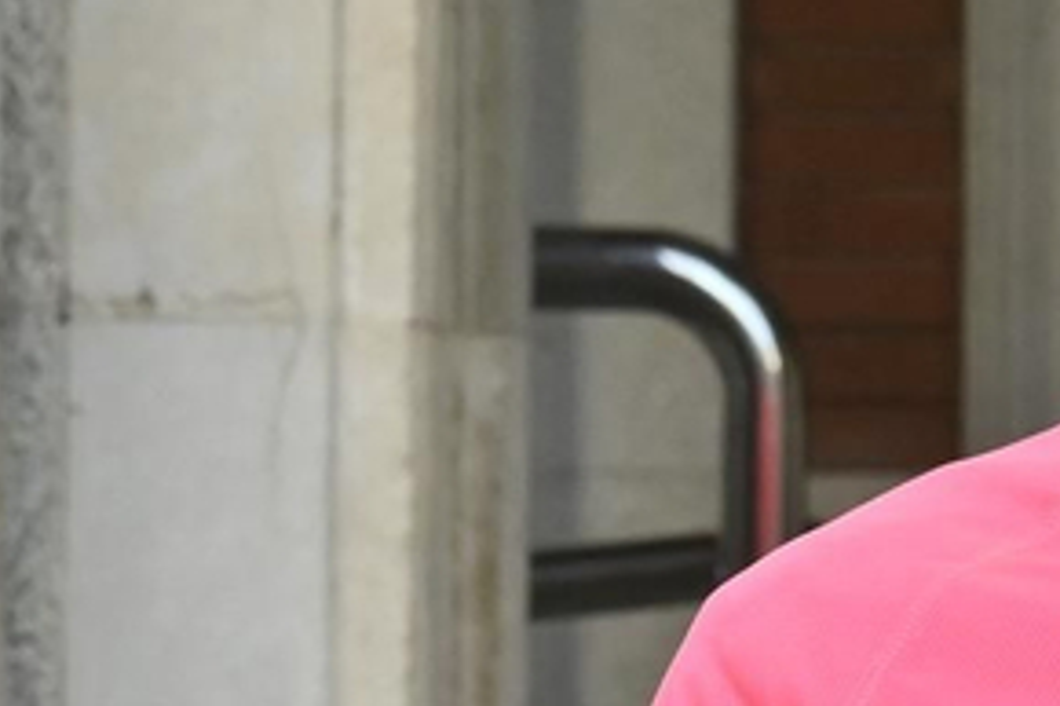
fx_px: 20238
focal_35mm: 688
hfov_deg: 3.0
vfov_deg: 2.0
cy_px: 1002
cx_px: 1455
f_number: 9
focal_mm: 83
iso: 1000
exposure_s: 1/250
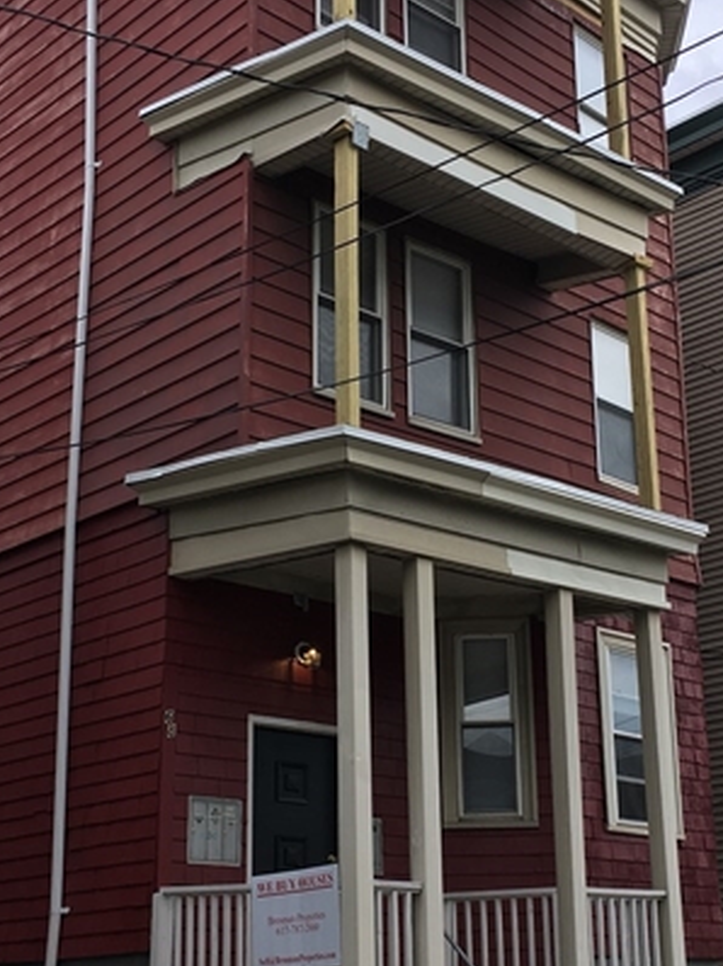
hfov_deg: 26.1
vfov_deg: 34.3
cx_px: 408
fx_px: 1561
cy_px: 558
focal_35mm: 56
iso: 25
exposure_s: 1/259
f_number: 2.2
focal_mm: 4.15
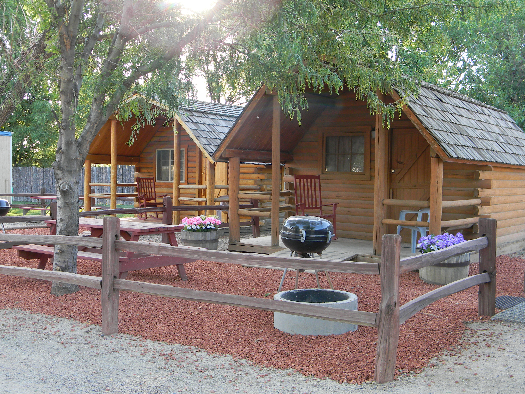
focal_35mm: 41
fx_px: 622
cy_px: 197
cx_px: 262
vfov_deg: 35.1
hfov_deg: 45.8
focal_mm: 7.3
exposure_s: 1/40.3
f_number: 3.8
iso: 80
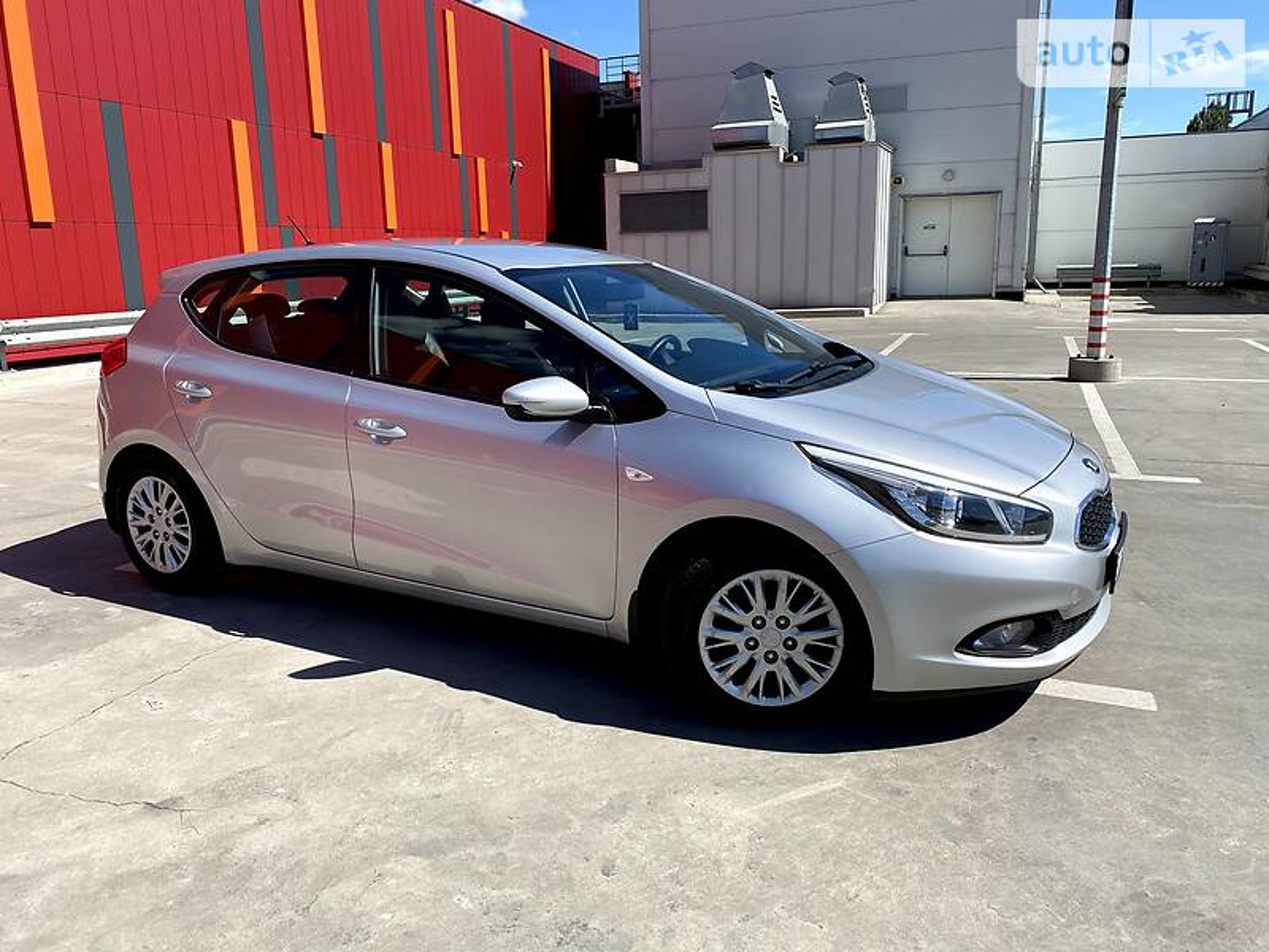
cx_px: 634
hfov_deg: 67.3
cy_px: 476
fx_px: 953
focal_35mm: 26
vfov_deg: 53.1
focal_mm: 4.2
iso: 32
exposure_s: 1/2410
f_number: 1.8
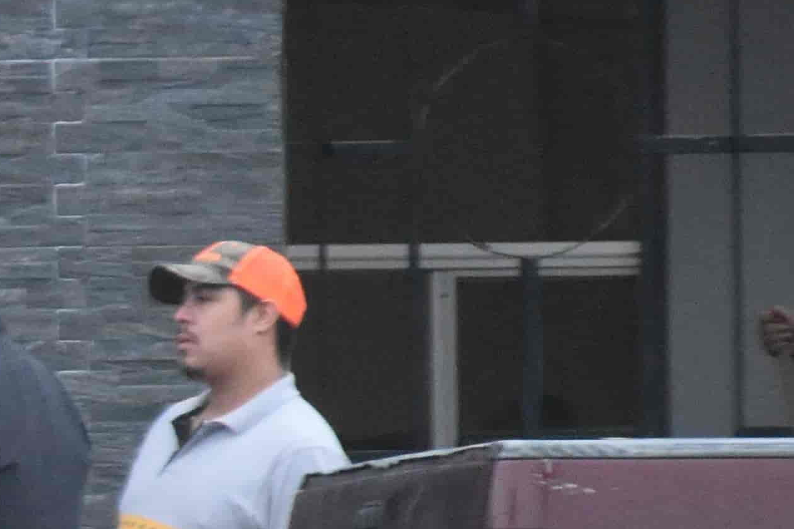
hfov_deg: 2.7
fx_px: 16460
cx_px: -786
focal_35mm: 746
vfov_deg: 1.8
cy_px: 435
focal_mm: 105
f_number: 5.6
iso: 3600
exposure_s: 1/250
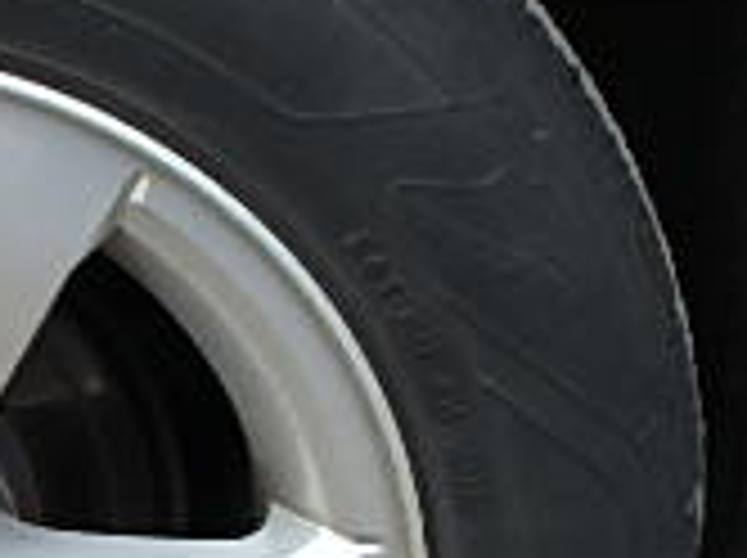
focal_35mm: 81
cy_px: 508
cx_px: -243
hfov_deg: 21.6
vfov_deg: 17.9
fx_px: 1745
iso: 125
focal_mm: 3.7
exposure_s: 1/80
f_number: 3.5
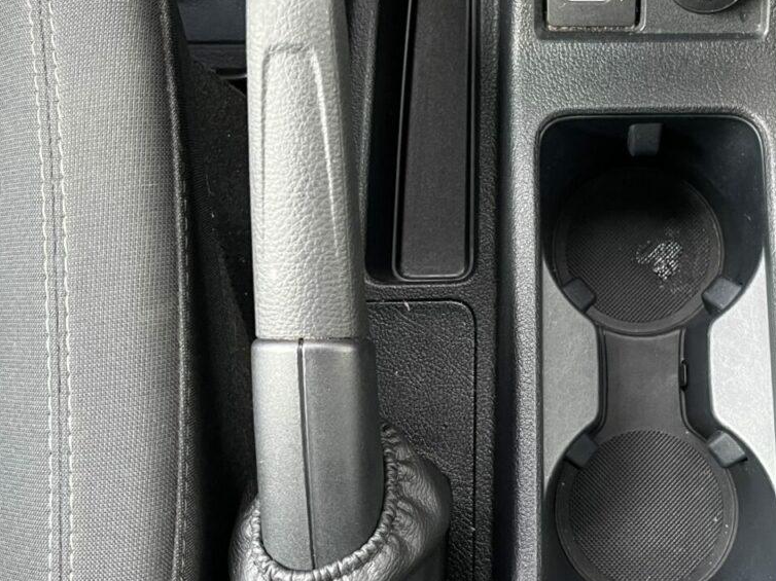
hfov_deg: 35.6
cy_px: 245
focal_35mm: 53
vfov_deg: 27.5
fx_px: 1188
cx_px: 557
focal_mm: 5.1
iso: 320
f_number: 1.6
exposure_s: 1/60
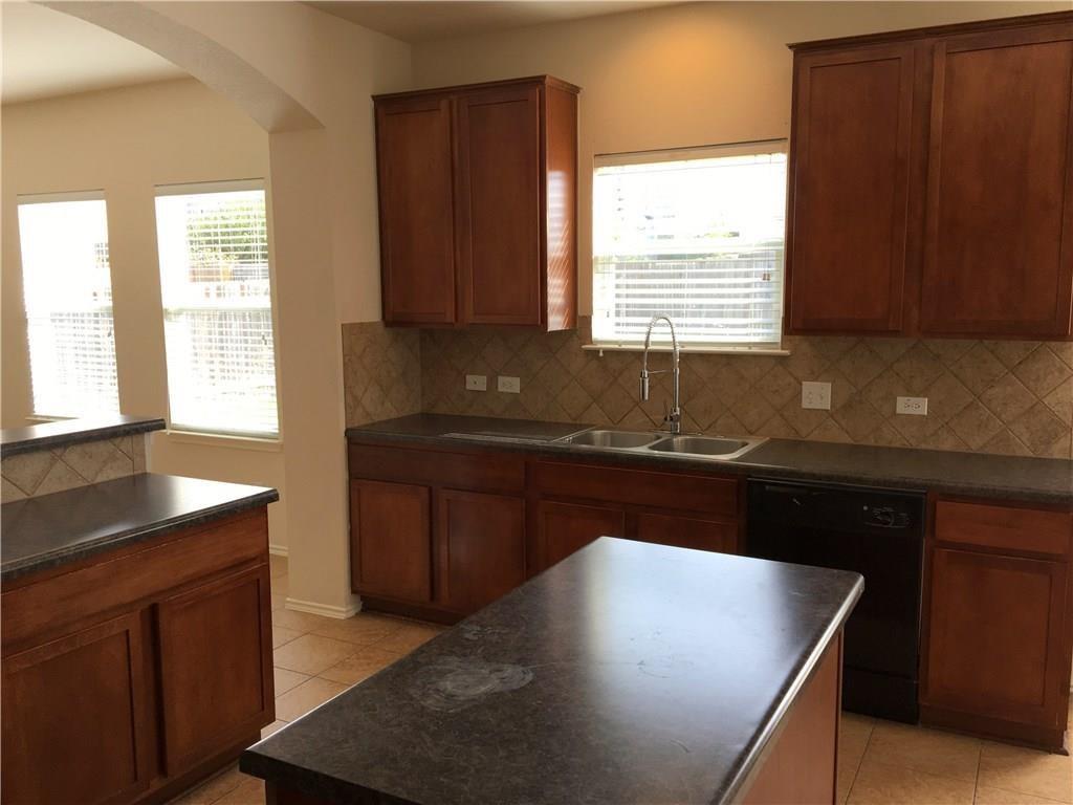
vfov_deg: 48.2
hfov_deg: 61.7
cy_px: 402
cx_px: 536
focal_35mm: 29
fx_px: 899
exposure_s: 1/120
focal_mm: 4.15
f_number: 2.2
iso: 32
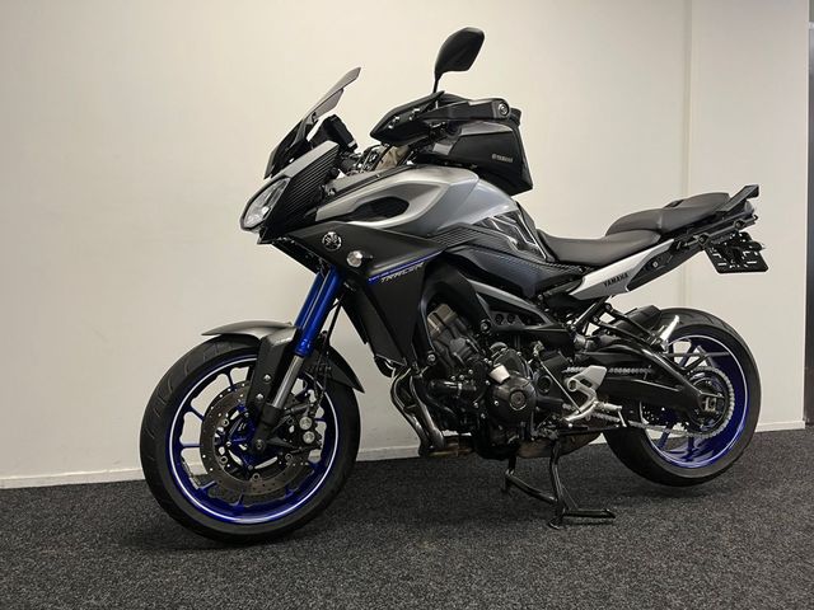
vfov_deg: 53.1
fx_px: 611
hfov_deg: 67.3
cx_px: 407
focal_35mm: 26
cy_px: 305
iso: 80
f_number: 1.6
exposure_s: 1/50
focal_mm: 5.1
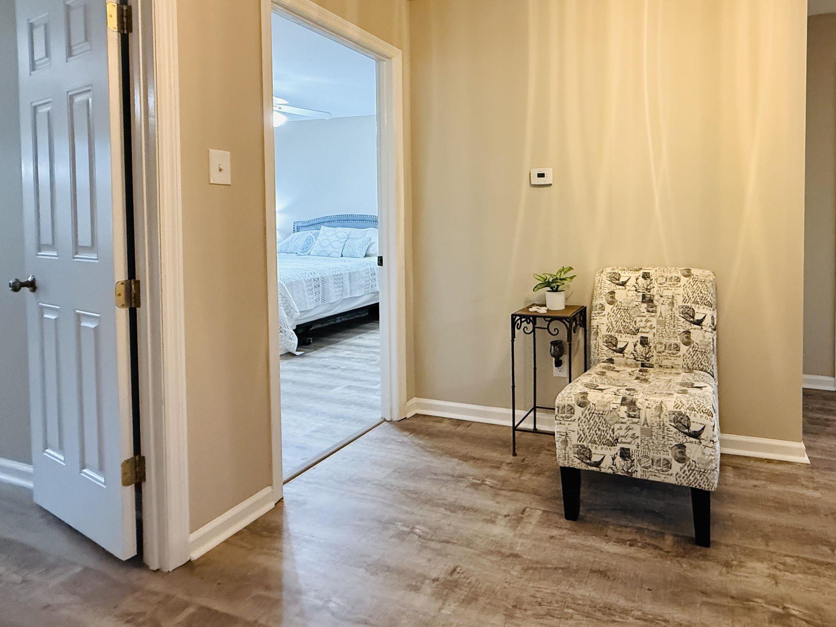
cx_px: 563
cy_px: 229
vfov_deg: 64.9
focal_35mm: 20
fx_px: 483
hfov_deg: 78.9
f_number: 2.2
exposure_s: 1/60
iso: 640
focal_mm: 2.22
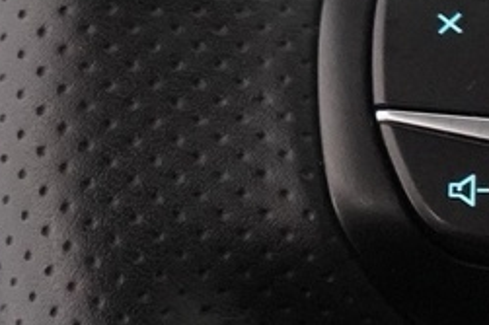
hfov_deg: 7.0
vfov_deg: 5.2
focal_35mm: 265
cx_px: 1486
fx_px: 3597
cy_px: 119
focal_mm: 41
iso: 12800
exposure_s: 1/80
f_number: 4.5
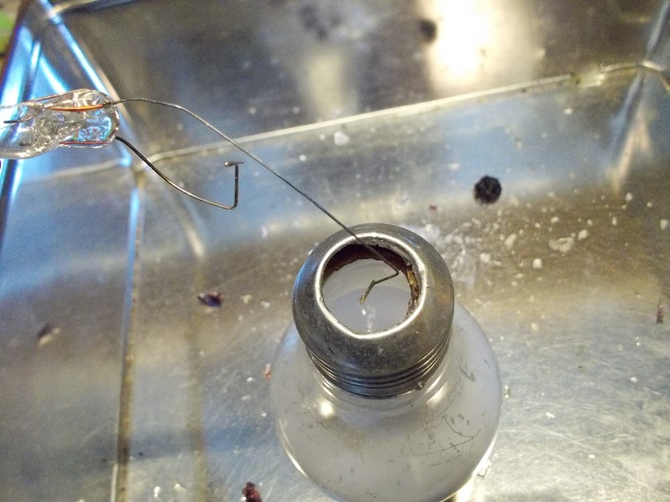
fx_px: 561
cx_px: 335
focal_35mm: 29
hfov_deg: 61.7
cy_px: 251
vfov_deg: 48.2
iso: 800
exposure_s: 1/60
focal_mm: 4.1
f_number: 3.3
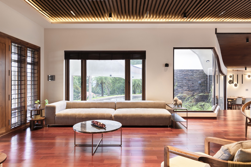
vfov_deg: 53.1
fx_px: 167
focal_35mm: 24
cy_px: 84
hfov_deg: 73.7
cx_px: 126
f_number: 11
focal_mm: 24
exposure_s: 4
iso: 100
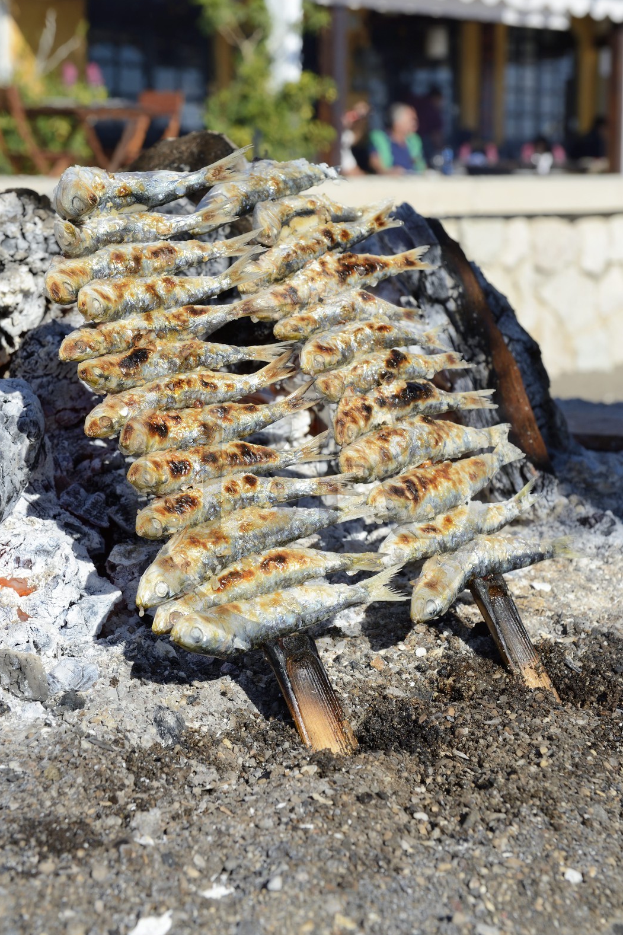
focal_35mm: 71
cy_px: 467
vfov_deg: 28.5
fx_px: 1843
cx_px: 308
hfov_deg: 19.2
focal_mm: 70
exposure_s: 1/250
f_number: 11
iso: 200
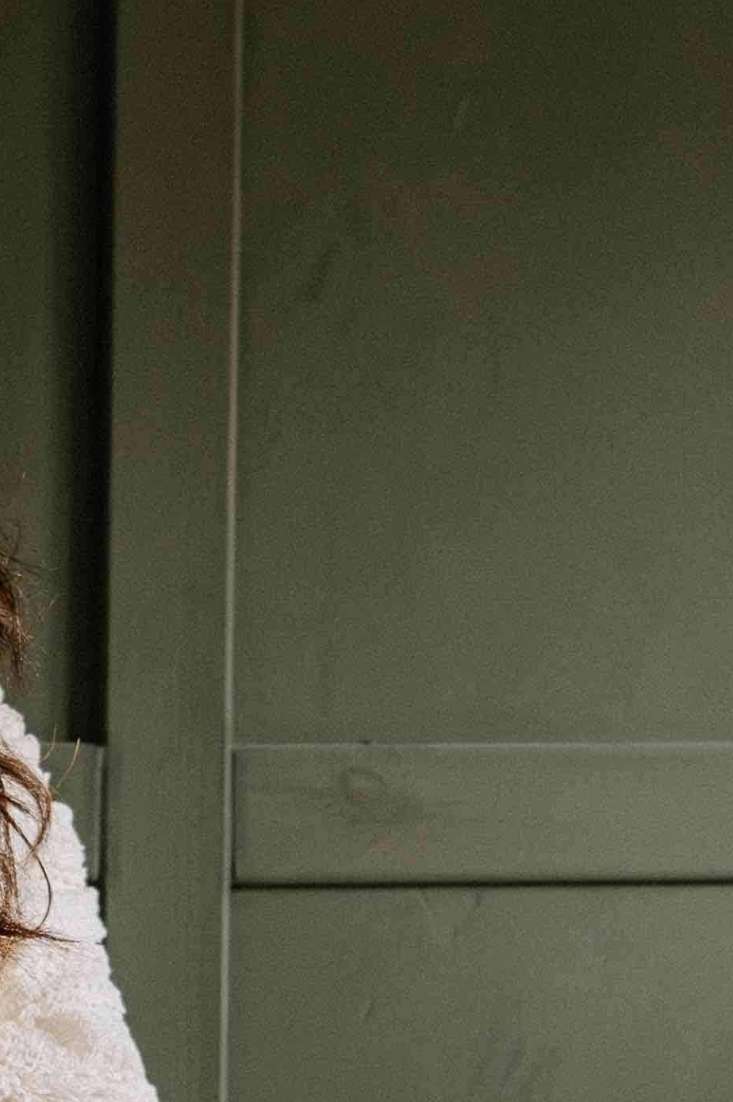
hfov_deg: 8.8
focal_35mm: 150
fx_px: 4588
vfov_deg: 13.4
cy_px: 1209
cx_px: -526
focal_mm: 35
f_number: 2.2
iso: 2500
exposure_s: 1/250
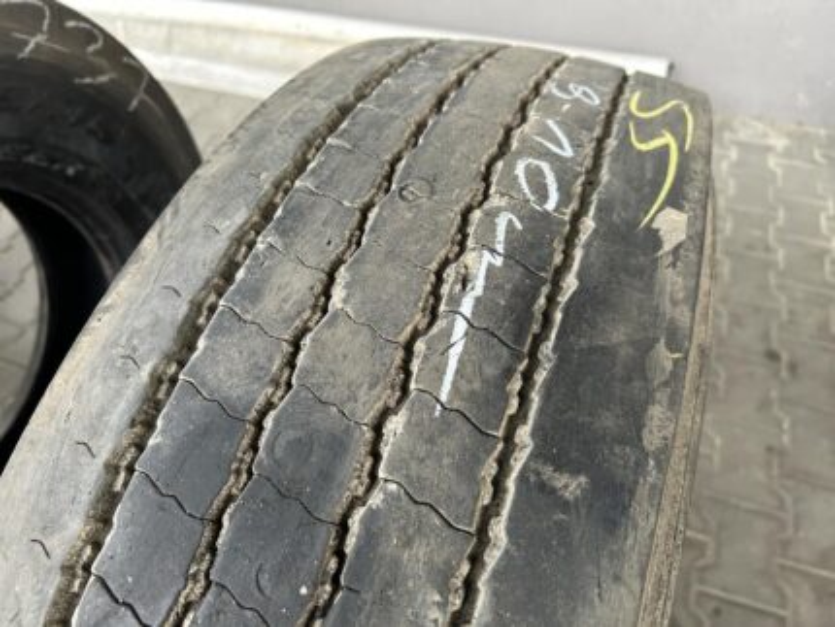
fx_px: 628
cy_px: 314
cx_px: 418
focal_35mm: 26
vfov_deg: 53.1
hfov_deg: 67.3
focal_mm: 5.7
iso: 125
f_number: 1.5
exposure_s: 1/121
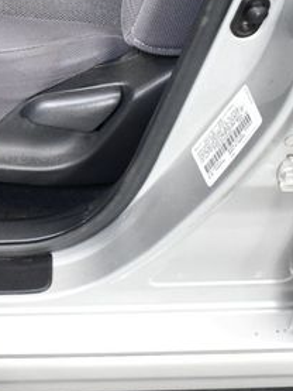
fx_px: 902
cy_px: 213
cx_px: -87
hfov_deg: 17.3
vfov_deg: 24.4
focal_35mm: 80
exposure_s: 1/125
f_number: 3.5
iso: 1600
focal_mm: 18
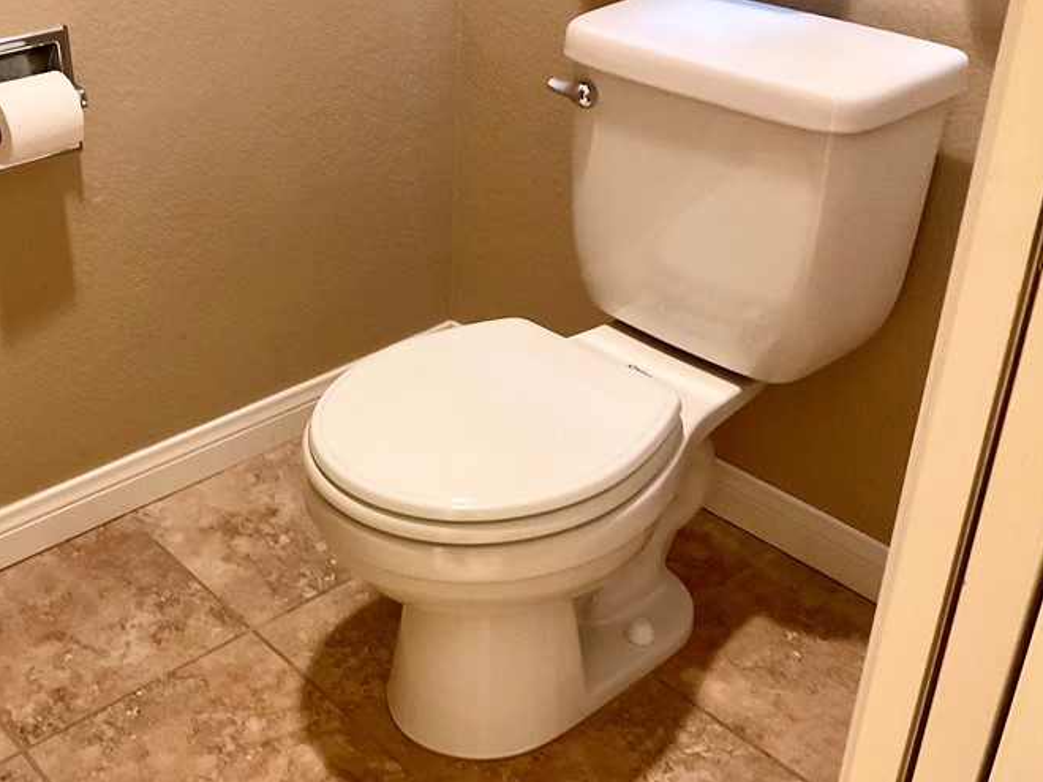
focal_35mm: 45
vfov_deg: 32.2
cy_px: 378
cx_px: 300
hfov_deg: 41.2
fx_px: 1356
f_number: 1.8
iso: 250
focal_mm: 3
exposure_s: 1/40
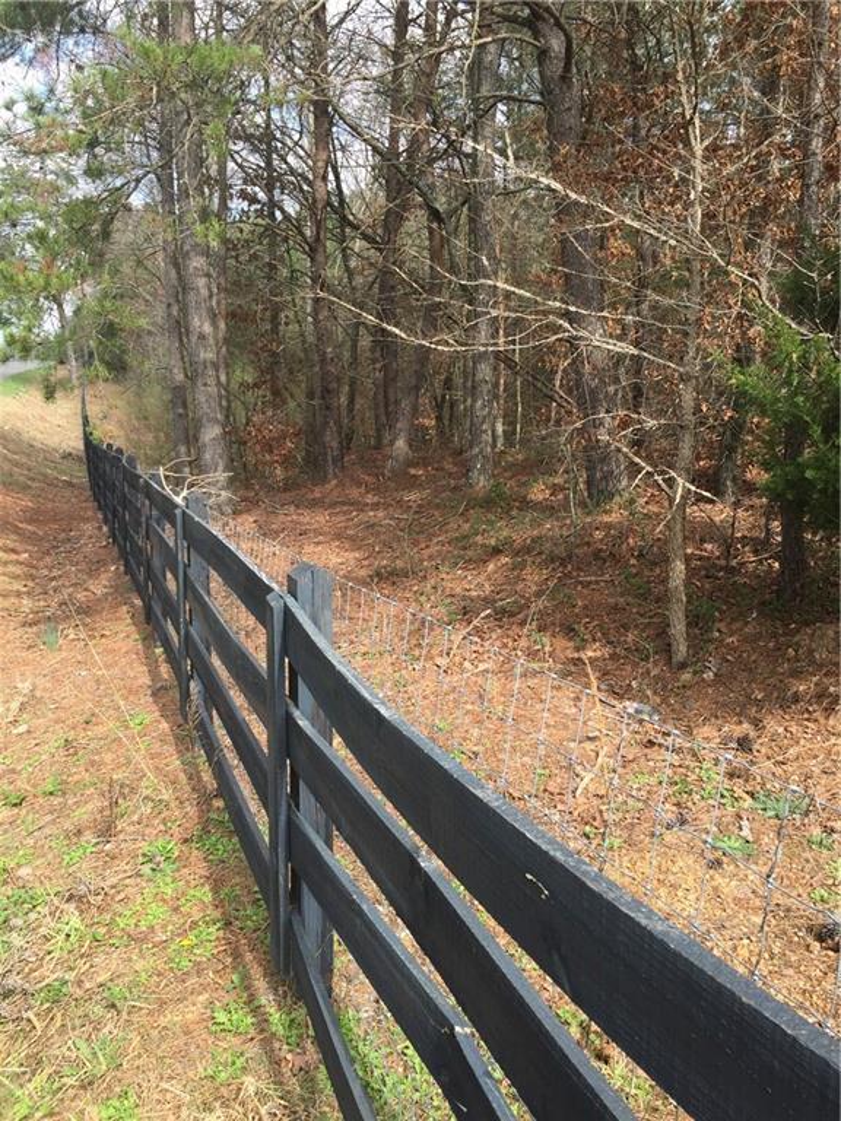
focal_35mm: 29
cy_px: 560
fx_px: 939
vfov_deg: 61.7
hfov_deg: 48.2
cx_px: 420
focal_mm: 4.15
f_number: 2.2
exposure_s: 1/488
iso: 32
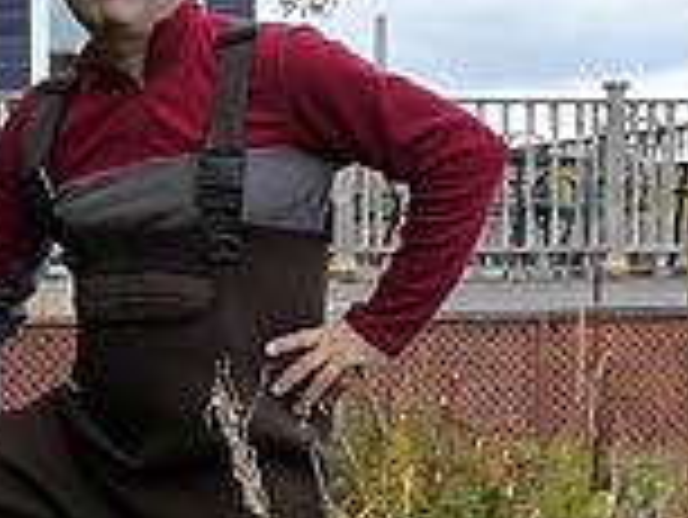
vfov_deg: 13.1
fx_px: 2248
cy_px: 383
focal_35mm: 113
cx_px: 180
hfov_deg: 17.3
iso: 160
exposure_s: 1/200
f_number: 4
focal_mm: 4.8
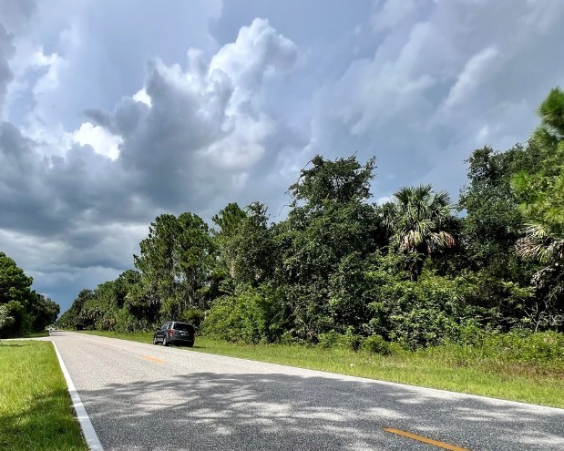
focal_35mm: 21
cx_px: 158
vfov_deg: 63.0
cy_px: 318
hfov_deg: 73.4
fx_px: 350
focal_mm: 1.57
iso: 32
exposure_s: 1/2137
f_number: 1.8
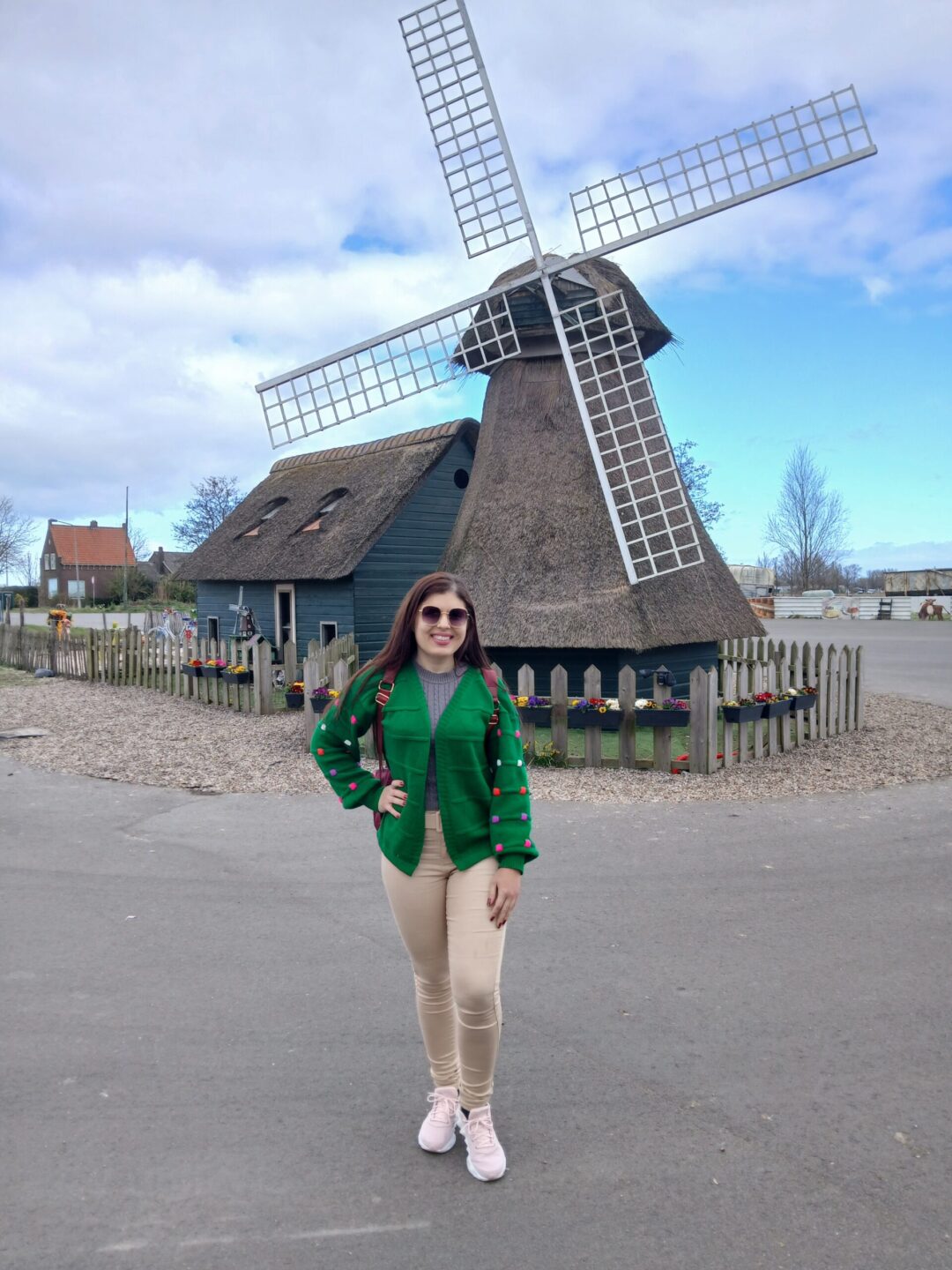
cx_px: 476
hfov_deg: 53.1
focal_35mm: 26
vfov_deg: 67.3
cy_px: 635
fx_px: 953
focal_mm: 3.98
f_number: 1.8
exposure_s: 1/262
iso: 20
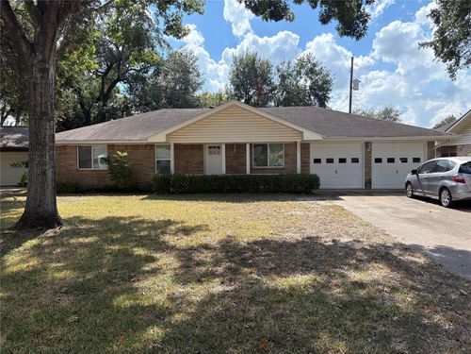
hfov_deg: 67.3
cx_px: 236
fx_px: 354
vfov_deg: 53.1
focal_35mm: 26
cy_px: 177
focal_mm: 5.96
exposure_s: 1/2364
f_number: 1.6
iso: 64
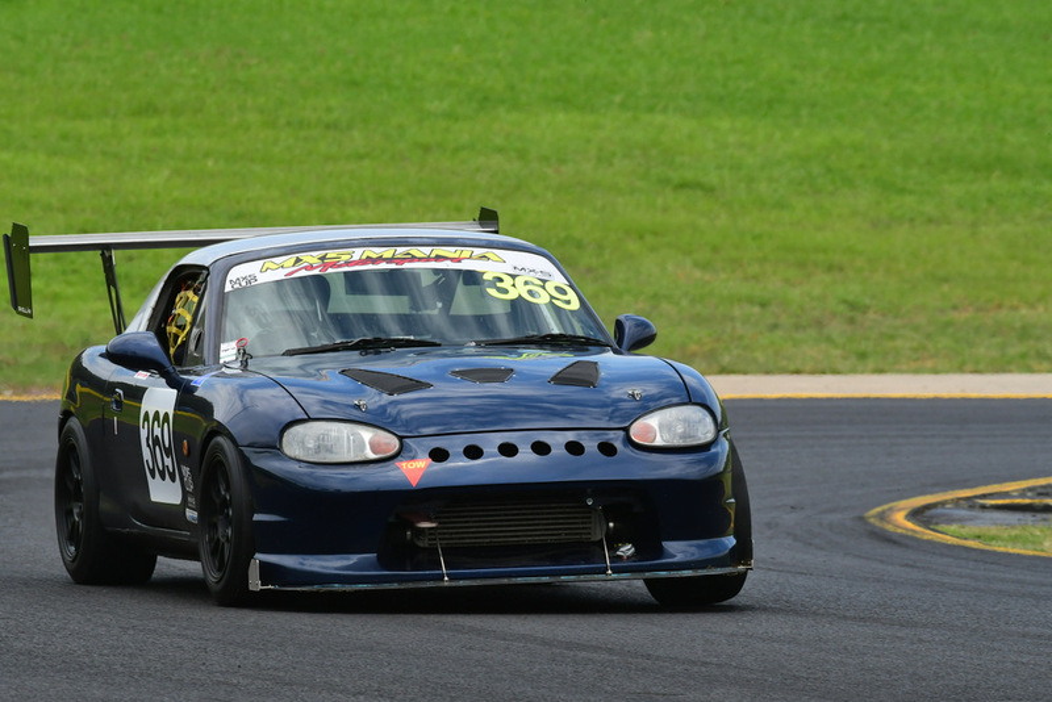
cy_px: 351
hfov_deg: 3.7
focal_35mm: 555
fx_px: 16223
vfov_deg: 2.5
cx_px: 526
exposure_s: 1/640
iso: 640
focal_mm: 370
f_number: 11
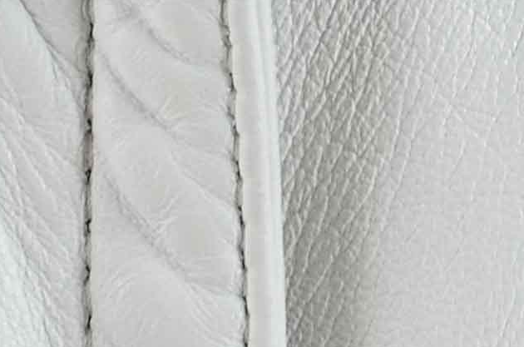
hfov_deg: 1.7
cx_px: 843
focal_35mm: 1233
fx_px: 17905
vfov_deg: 1.1
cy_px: -787
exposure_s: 1/80
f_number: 8
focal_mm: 105
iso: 160
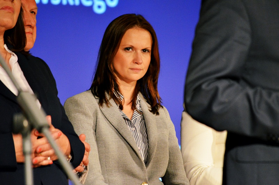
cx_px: 140
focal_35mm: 300
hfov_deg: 6.9
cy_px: 92
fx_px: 2320
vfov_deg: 4.6
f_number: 5.6
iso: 3200
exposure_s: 1/40
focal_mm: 200
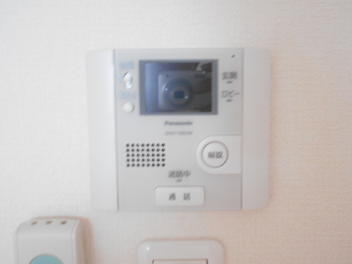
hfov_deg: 54.0
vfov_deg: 41.8
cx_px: 176
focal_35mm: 34
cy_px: 132
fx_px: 346
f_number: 3.6
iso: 400
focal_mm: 5.8
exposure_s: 1/10
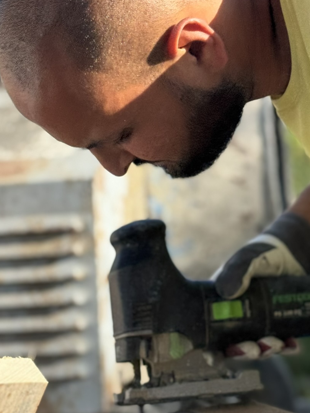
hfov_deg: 16.2
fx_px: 1087
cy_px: 137
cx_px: 225
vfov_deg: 21.5
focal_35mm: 91
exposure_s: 1/2513
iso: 64
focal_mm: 6.76
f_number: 1.78
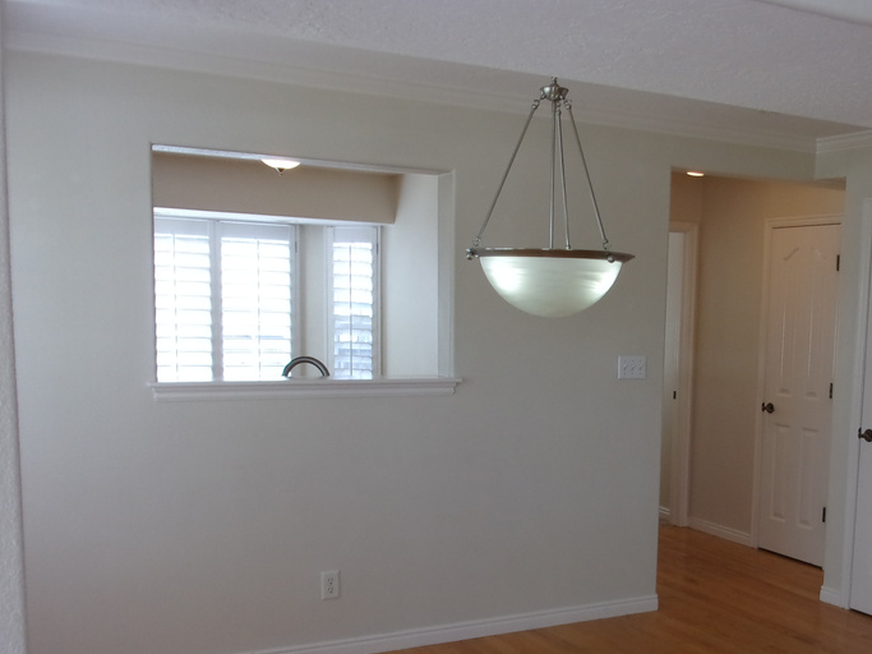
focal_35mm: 42
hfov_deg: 43.6
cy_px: 448
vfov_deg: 34.0
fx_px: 1058
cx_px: 632
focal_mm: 5.1
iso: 117
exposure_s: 1/34
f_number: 3.9
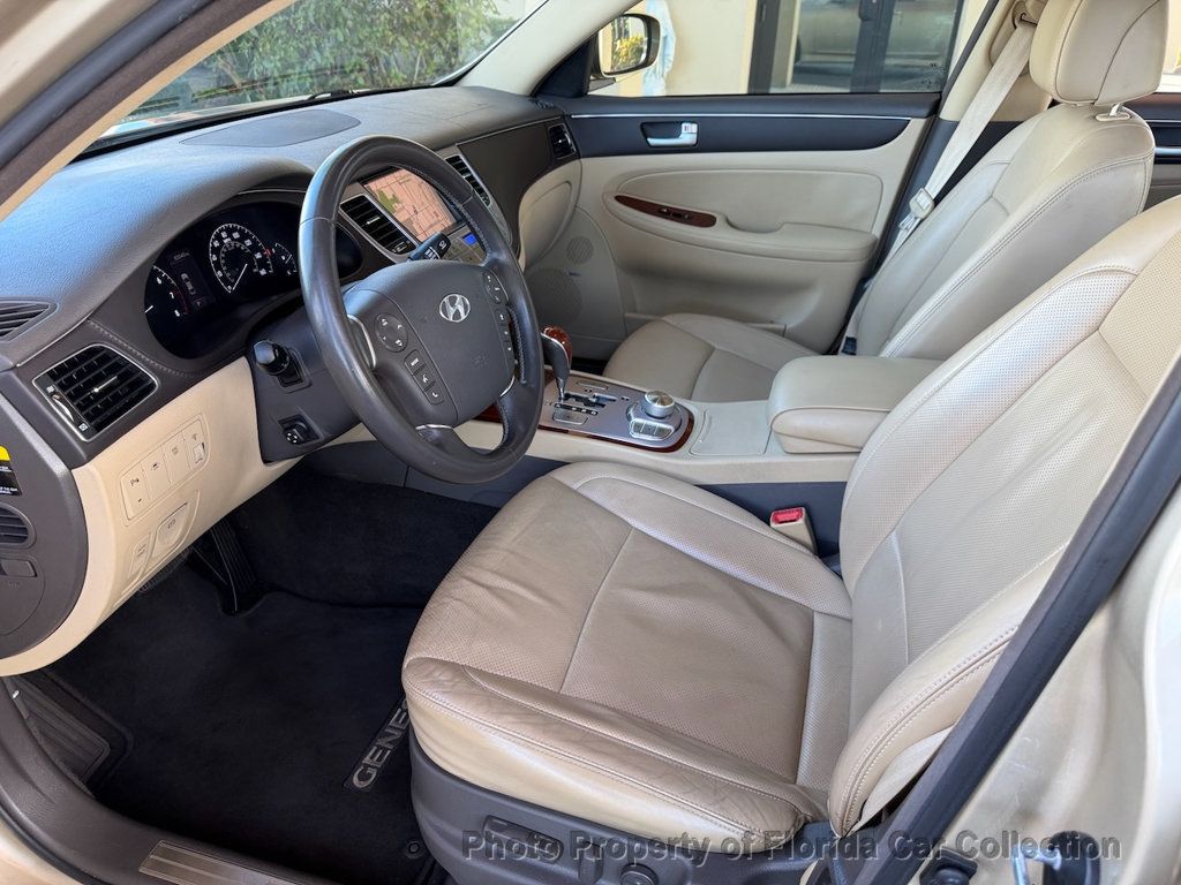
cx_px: 590
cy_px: 442
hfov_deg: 71.6
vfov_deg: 56.8
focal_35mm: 24
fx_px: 819
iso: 100
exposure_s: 1/121
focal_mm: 6.76
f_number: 1.78
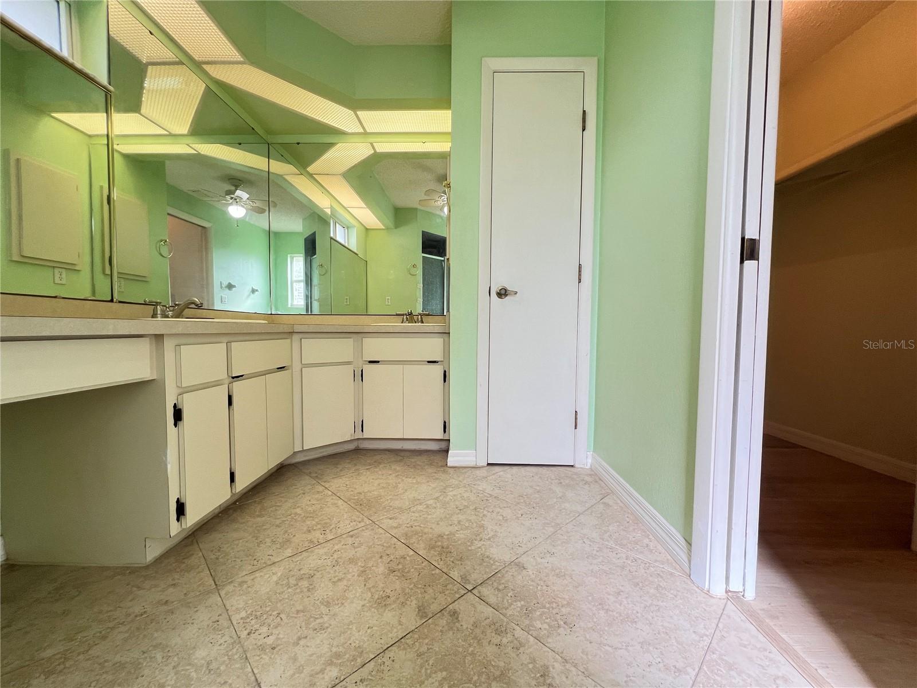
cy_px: 344
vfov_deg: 89.9
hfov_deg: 106.2
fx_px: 344
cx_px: 458
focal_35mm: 13
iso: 125
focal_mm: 1.57
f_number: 1.8
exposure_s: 1/120
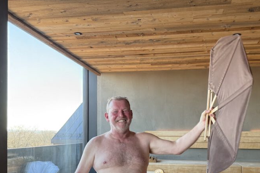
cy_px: 134
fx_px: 282
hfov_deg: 49.5
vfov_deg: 33.4
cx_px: 142
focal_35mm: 39
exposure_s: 1/120
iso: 100
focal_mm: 6.76
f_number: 1.78
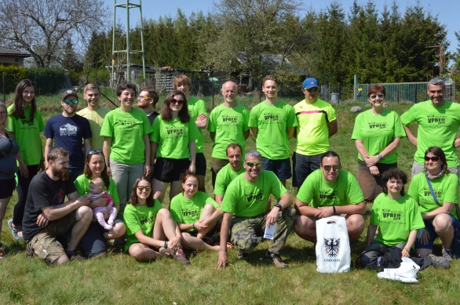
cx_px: 226
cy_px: 142
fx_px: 549
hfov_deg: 45.5
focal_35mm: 43
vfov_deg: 31.1
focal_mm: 24
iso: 200
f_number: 10
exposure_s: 1/400
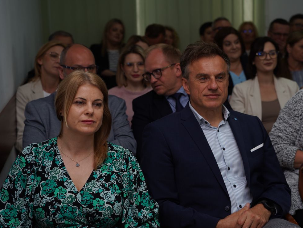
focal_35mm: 75
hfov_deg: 25.9
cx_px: 187
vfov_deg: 19.6
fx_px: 657
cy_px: 128
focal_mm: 59
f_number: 4
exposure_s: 1/100
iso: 125
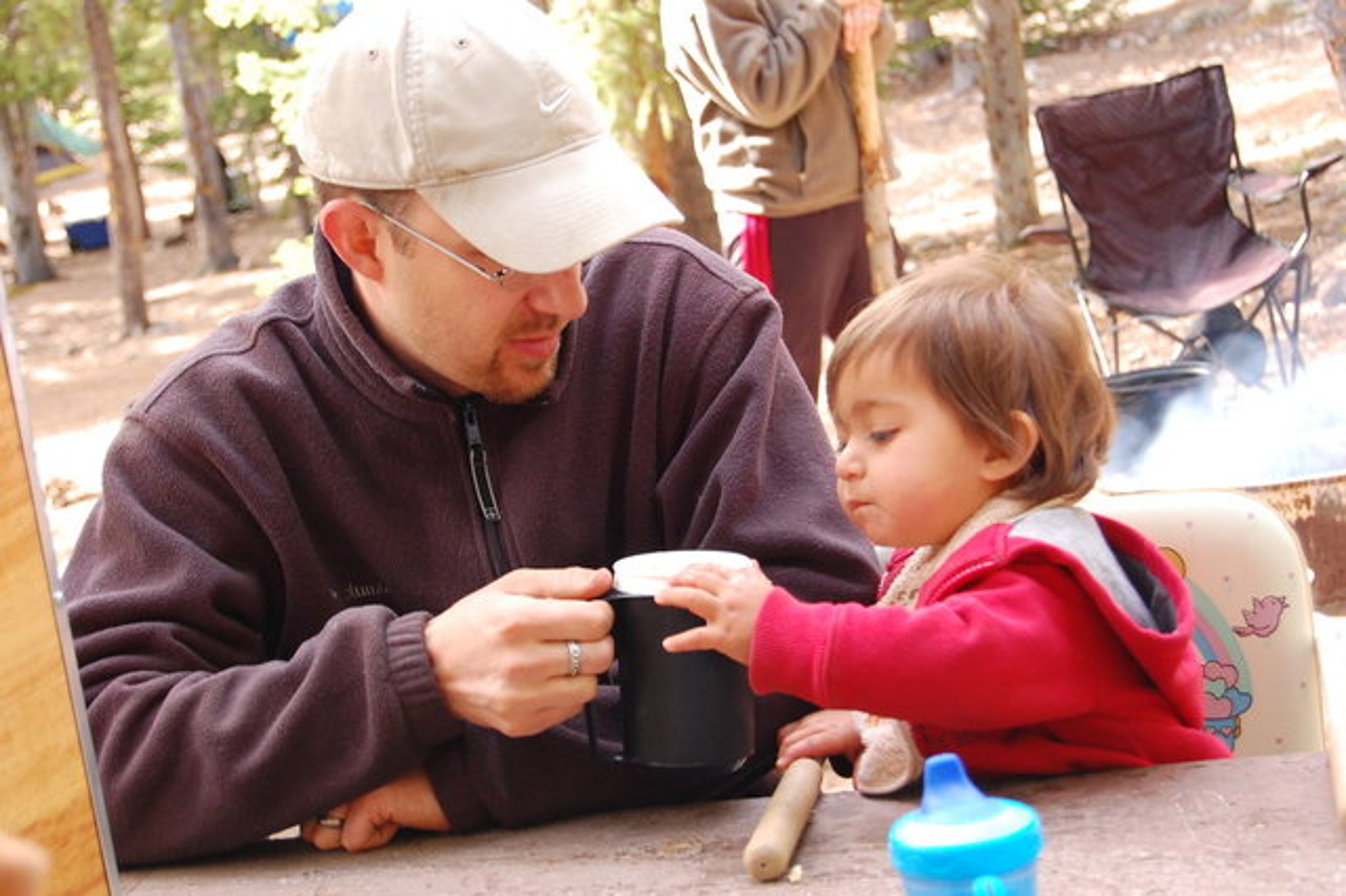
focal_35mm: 72
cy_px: 448
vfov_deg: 18.9
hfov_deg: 28.1
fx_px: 2690
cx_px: 673
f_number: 5.6
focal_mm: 48
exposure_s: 1/50
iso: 400
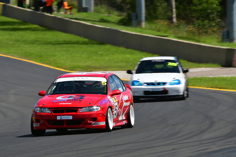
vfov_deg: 2.2
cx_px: 118
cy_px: 78
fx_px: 4129
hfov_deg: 3.3
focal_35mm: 630
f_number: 14
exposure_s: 1/125
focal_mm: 420
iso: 100
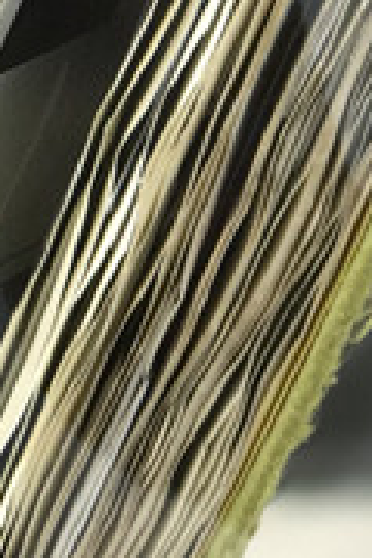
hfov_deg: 4.9
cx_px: -208
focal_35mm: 281
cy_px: -76
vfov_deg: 7.3
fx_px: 4355
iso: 100
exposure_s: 1/99
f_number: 2.8
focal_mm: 6.6
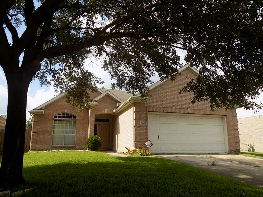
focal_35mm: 27
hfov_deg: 65.3
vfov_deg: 51.4
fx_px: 205
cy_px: 98
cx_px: 132
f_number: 3.2
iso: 80
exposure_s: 1/640
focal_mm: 4.8
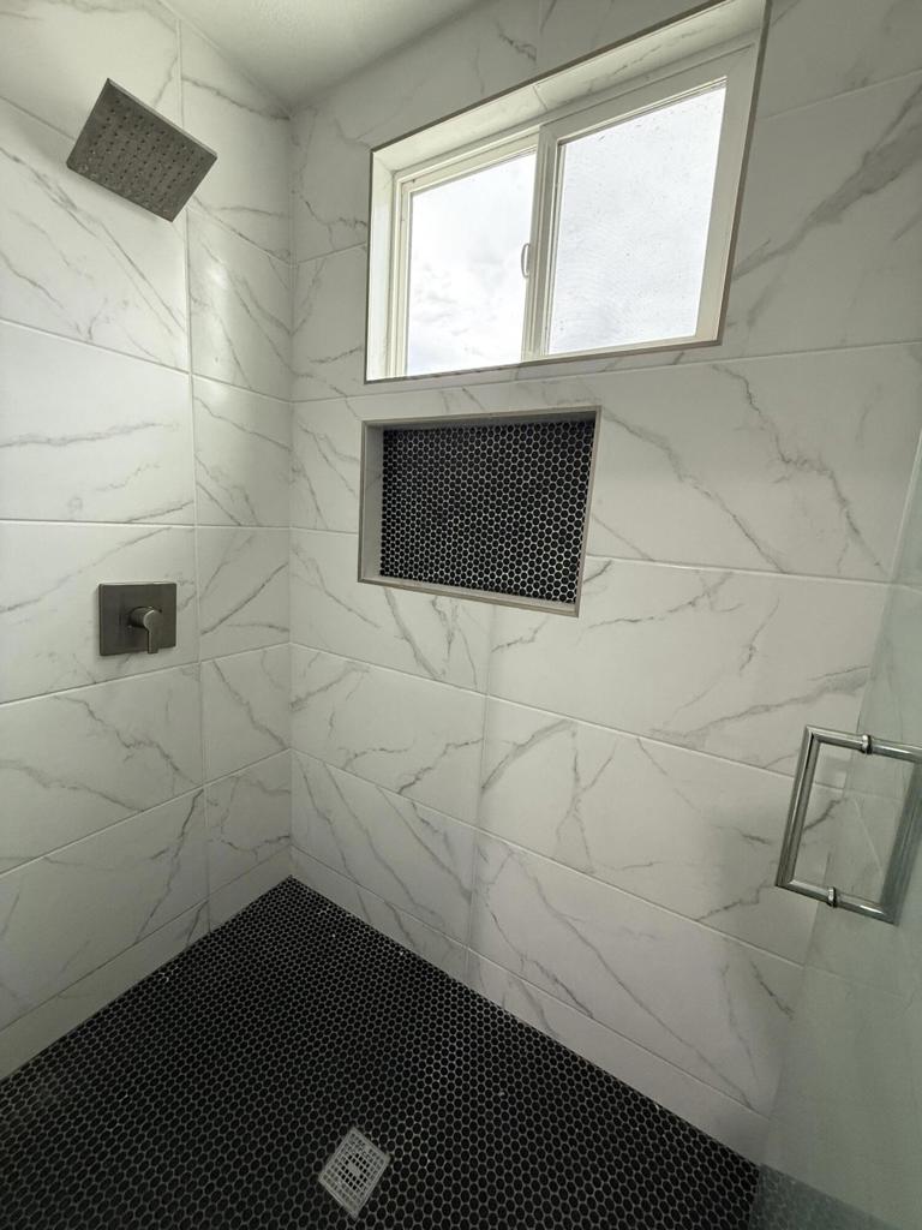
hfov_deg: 85.7
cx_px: 461
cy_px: 615
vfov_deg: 102.1
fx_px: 497
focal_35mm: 14
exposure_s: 1/60
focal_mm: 2.22
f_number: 2.2
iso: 500
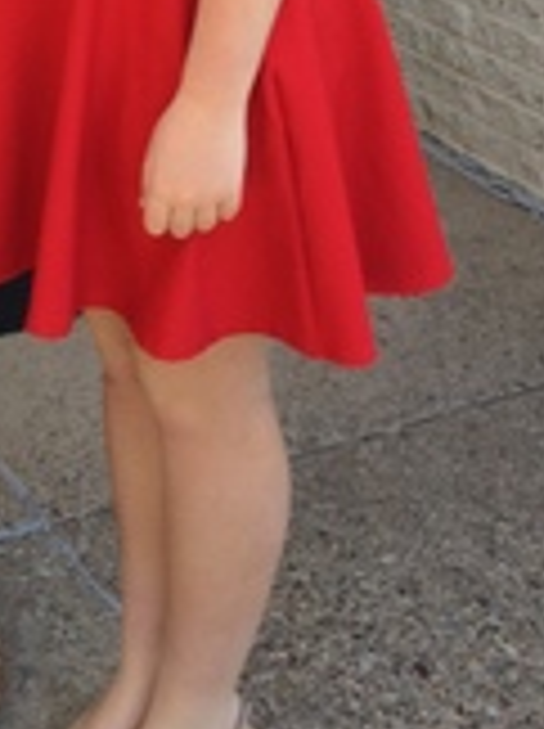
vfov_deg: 20.4
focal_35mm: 86
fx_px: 1807
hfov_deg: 16.3
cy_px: -270
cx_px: -130
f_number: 2.2
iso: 32
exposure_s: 1/211
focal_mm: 4.15
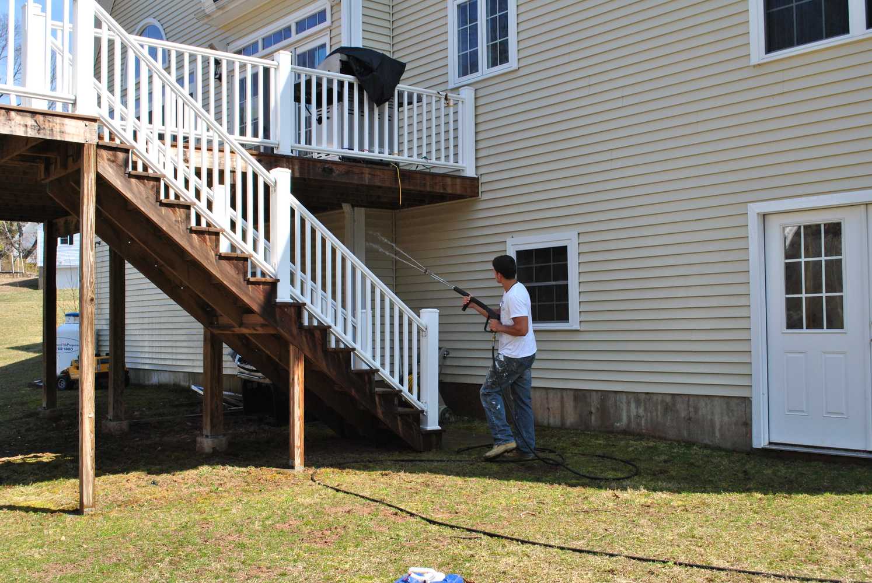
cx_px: 436
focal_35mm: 39
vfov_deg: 34.3
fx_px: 946
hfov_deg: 49.5
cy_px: 292
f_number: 10
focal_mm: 26
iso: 200
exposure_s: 1/250
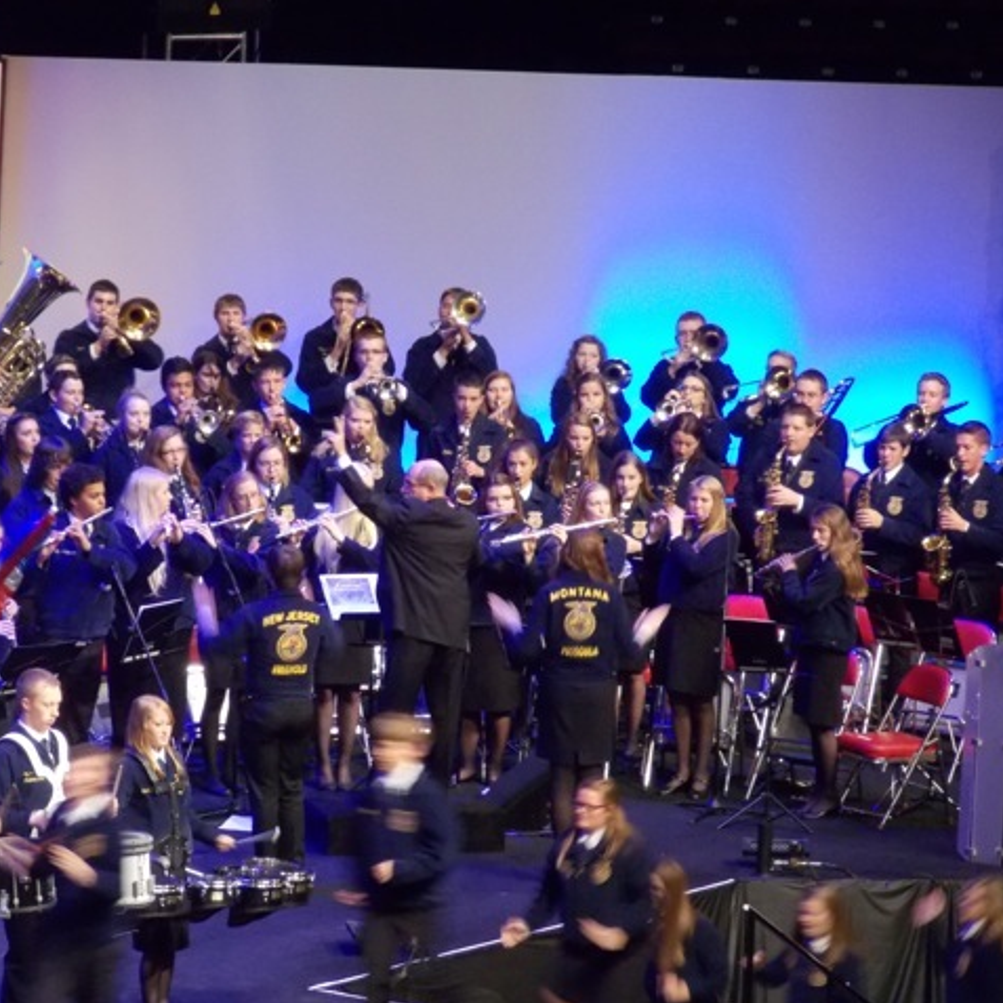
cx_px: 347
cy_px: 503
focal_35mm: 307
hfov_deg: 5.7
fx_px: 10064
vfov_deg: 5.7
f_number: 5.7
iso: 400
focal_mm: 46
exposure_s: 1/10
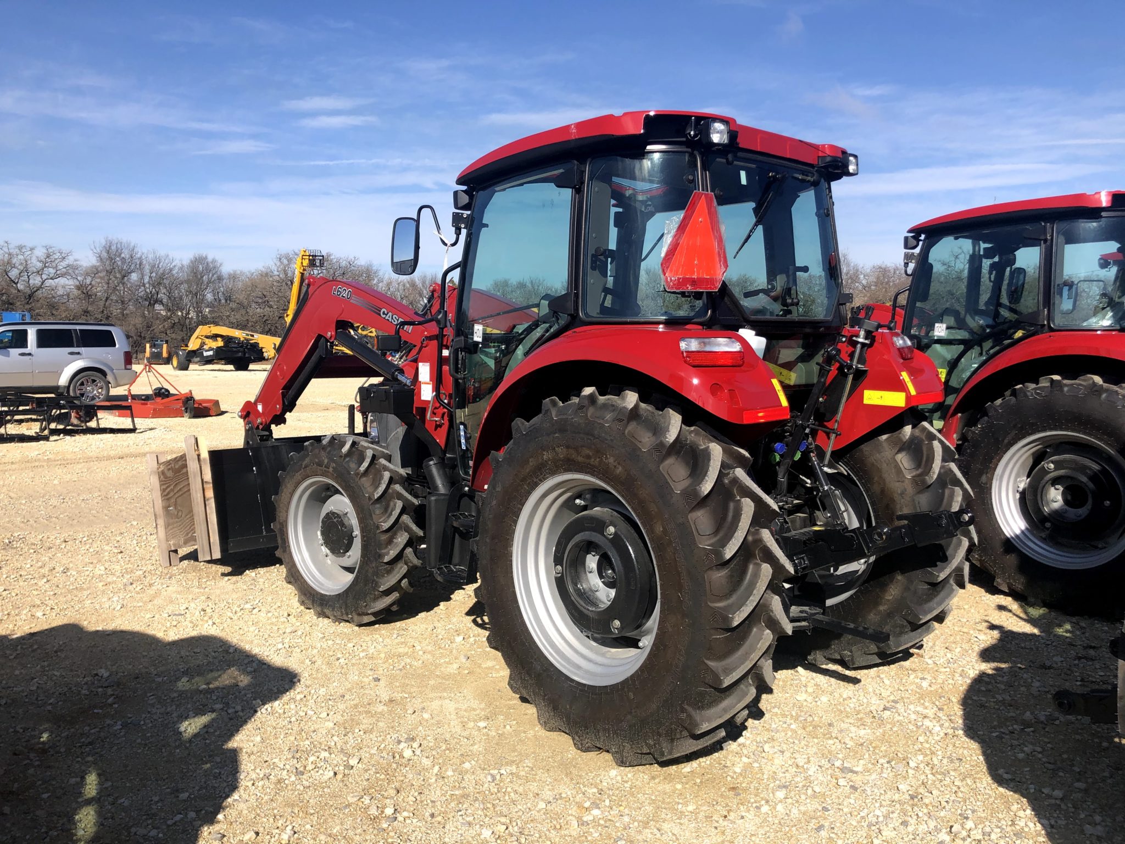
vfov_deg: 49.7
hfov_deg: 63.4
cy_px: 422
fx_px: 910
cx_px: 562
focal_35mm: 28
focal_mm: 4
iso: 20
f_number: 1.8
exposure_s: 1/2315
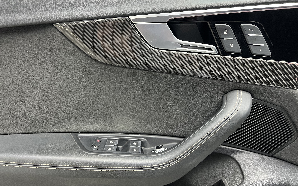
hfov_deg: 66.5
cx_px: 151
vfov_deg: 44.4
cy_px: 80
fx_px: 227
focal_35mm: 28
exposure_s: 1/50
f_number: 1.5
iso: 200
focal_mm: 5.7
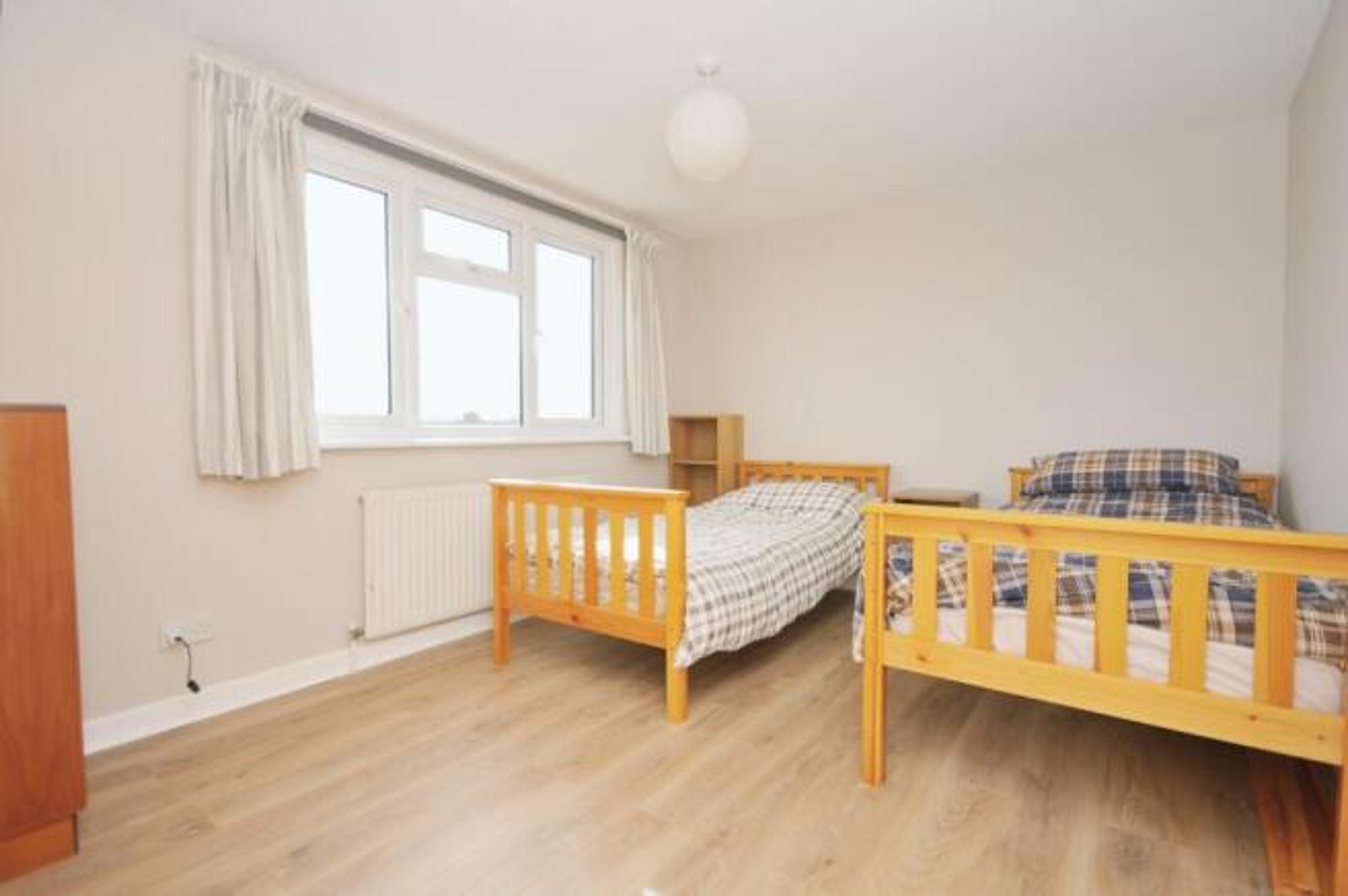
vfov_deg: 69.5
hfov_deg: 92.5
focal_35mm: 17
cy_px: 448
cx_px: 674
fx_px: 645
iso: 200
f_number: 8
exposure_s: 1/250
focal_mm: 11.5
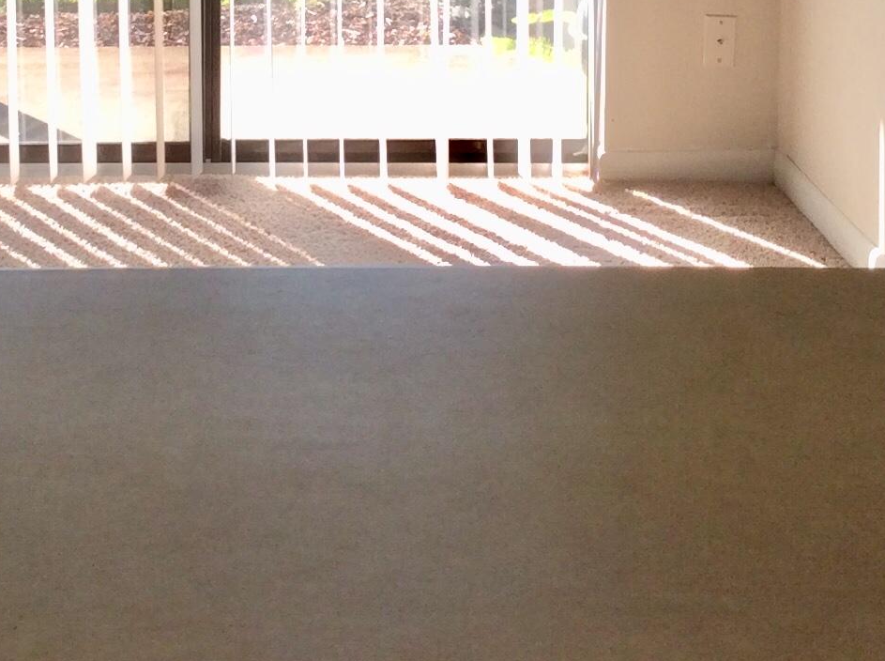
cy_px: -245
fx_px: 2246
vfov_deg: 15.7
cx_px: 257
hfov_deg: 22.1
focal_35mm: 88
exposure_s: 1/175
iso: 32
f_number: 2.4
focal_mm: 3.3
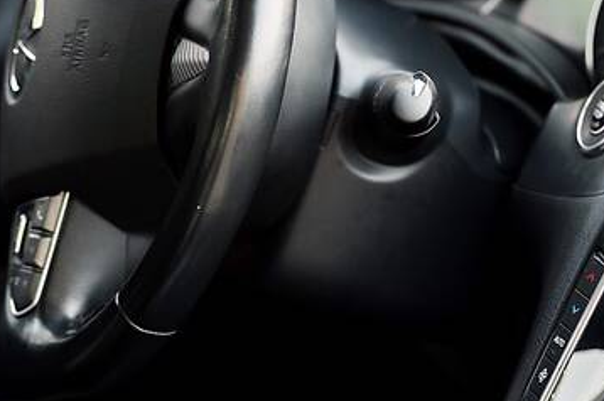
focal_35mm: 190
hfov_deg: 10.8
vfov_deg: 7.2
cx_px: 494
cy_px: 195
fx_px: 3185
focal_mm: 85
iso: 1000
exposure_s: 1/250
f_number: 2.8
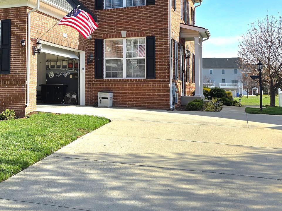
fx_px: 399
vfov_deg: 29.5
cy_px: 73
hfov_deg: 36.9
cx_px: 38
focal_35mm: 49
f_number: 1.7
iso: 12
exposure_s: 1/667
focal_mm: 6.3
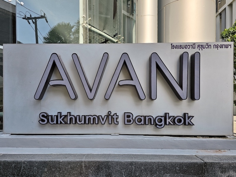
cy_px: 88
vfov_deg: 58.9
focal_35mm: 23
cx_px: 118
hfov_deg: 73.9
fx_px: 157
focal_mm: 6.3
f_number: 1.7
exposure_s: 1/719
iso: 25
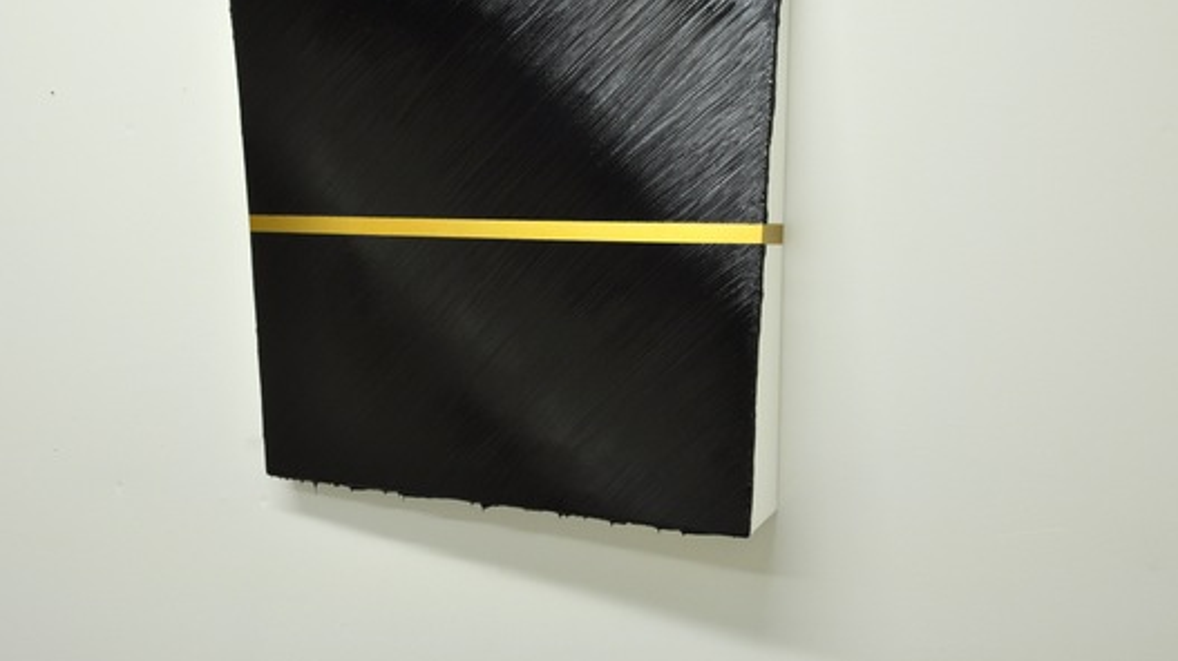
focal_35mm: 45
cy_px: 228
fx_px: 1392
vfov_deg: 26.6
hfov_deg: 45.8
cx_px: 562
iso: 400
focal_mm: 25
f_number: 11
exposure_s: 1/13
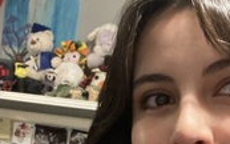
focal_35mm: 98
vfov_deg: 12.9
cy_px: 188
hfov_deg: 21.2
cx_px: 81
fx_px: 614
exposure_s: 1/30
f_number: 2.2
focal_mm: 2.87
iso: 400
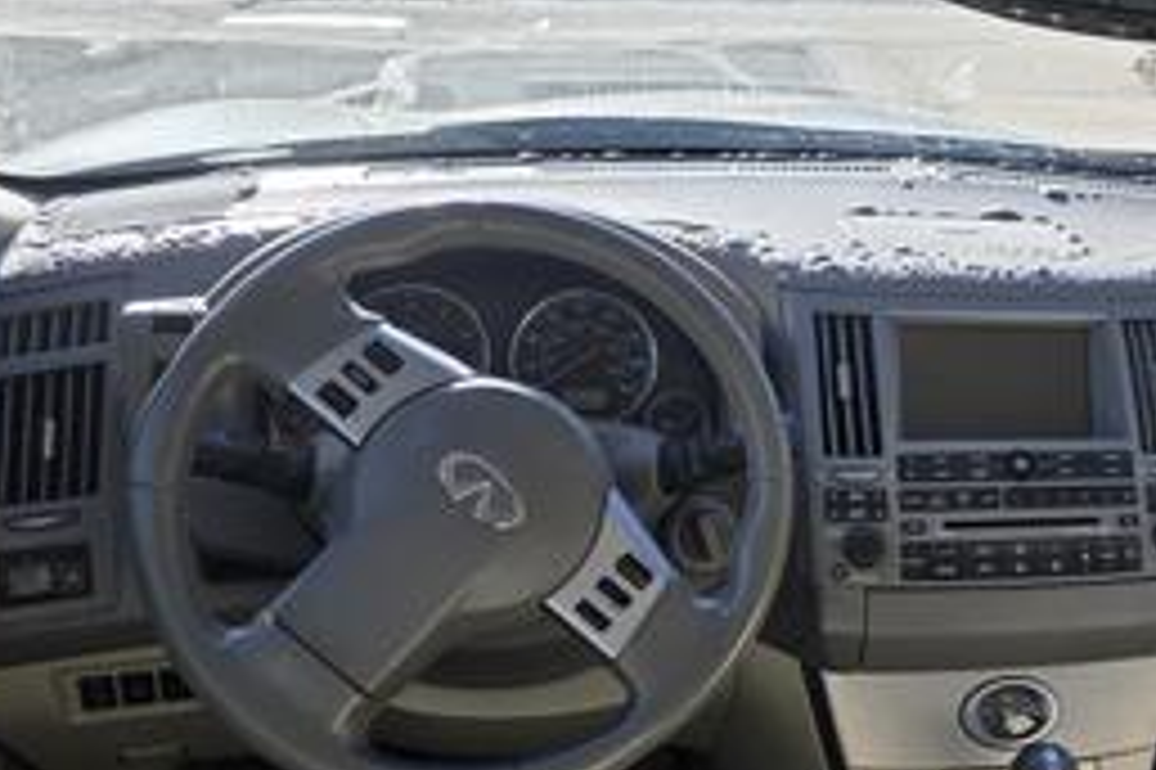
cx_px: 1071
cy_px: 360
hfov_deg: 38.6
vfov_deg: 28.6
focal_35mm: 47
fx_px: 1508
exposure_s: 1/2021
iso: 80
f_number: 1.7
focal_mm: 6.3
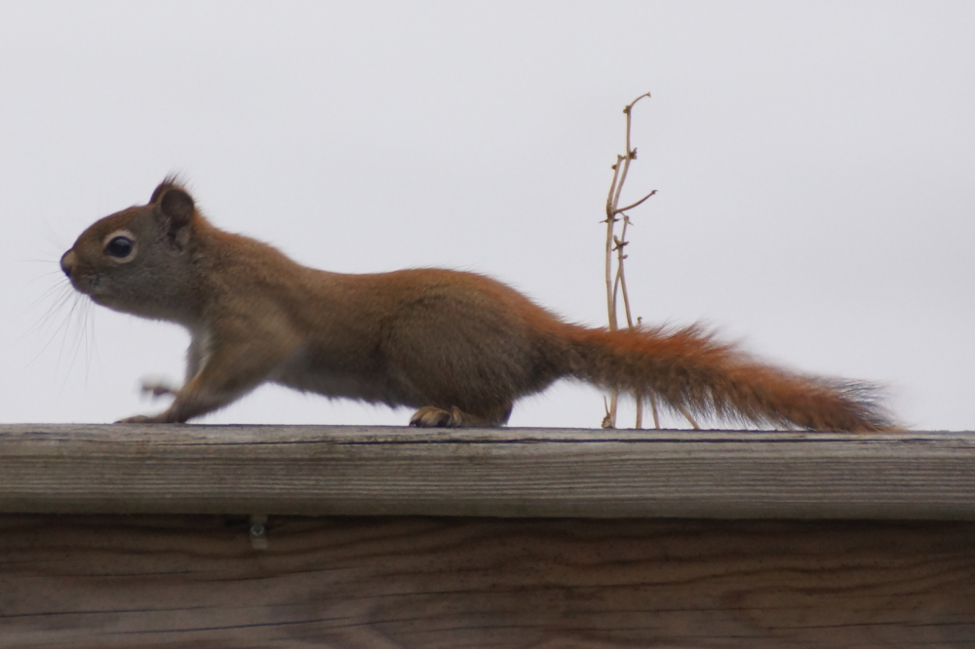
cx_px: 488
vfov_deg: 3.7
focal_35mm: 375
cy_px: 324
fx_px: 10152
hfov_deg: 5.5
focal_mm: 250
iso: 500
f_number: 6.3
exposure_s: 1/400
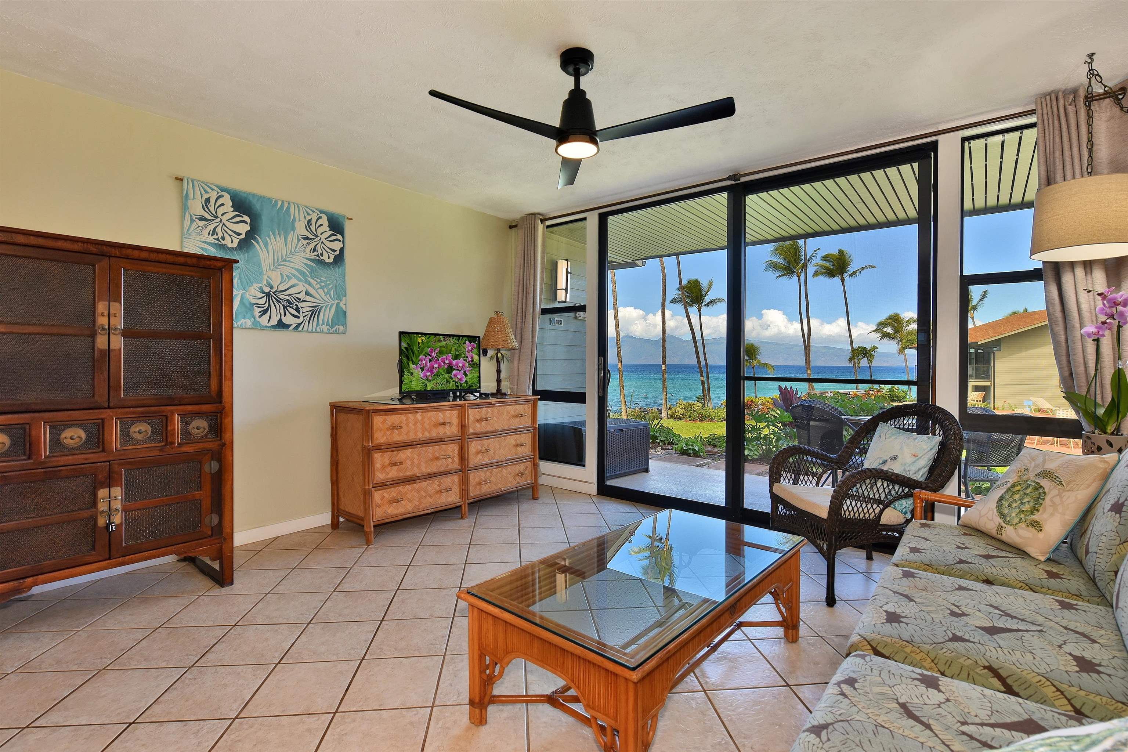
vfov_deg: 73.7
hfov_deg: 96.7
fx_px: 501
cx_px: 564
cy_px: 376
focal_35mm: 16
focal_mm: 16
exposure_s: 1/60
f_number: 16
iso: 2000
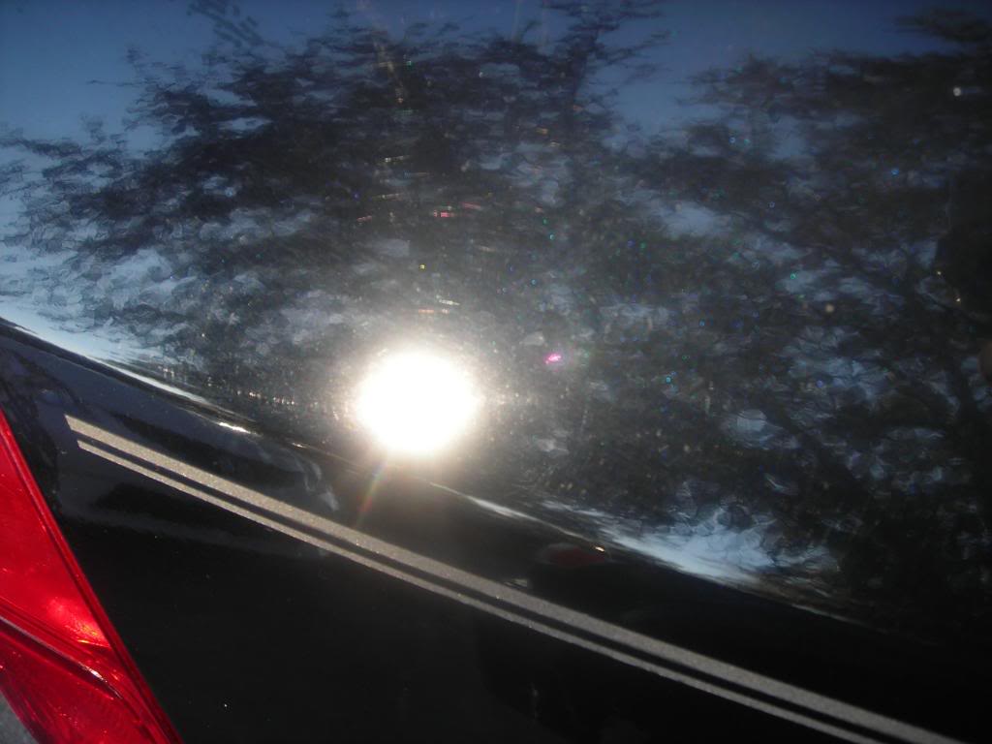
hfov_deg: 49.0
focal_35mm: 38
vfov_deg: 37.7
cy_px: 372
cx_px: 496
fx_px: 1089
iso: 50
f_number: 3.2
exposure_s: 1/82.8
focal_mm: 6.3
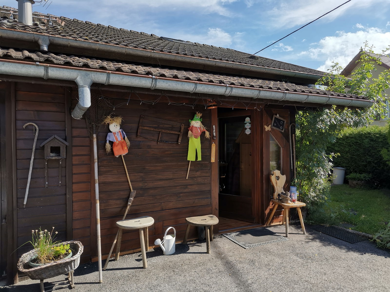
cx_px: 195
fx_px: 304
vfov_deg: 51.4
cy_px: 146
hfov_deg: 65.3
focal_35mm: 27
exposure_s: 1/1934
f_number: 1.8
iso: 50
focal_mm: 4.75
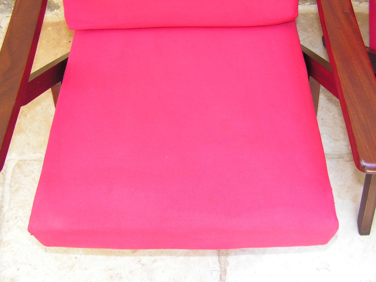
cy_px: 141
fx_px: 391
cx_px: 188
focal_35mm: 36
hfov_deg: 51.4
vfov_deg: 39.7
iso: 200
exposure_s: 1/40
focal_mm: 6
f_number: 3.2
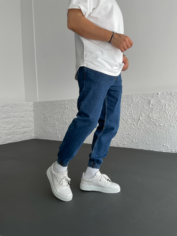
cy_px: 118
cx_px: 88
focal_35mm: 29
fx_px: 198
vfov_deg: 61.7
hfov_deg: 48.2
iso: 16
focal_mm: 3
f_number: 1.8
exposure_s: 1/160
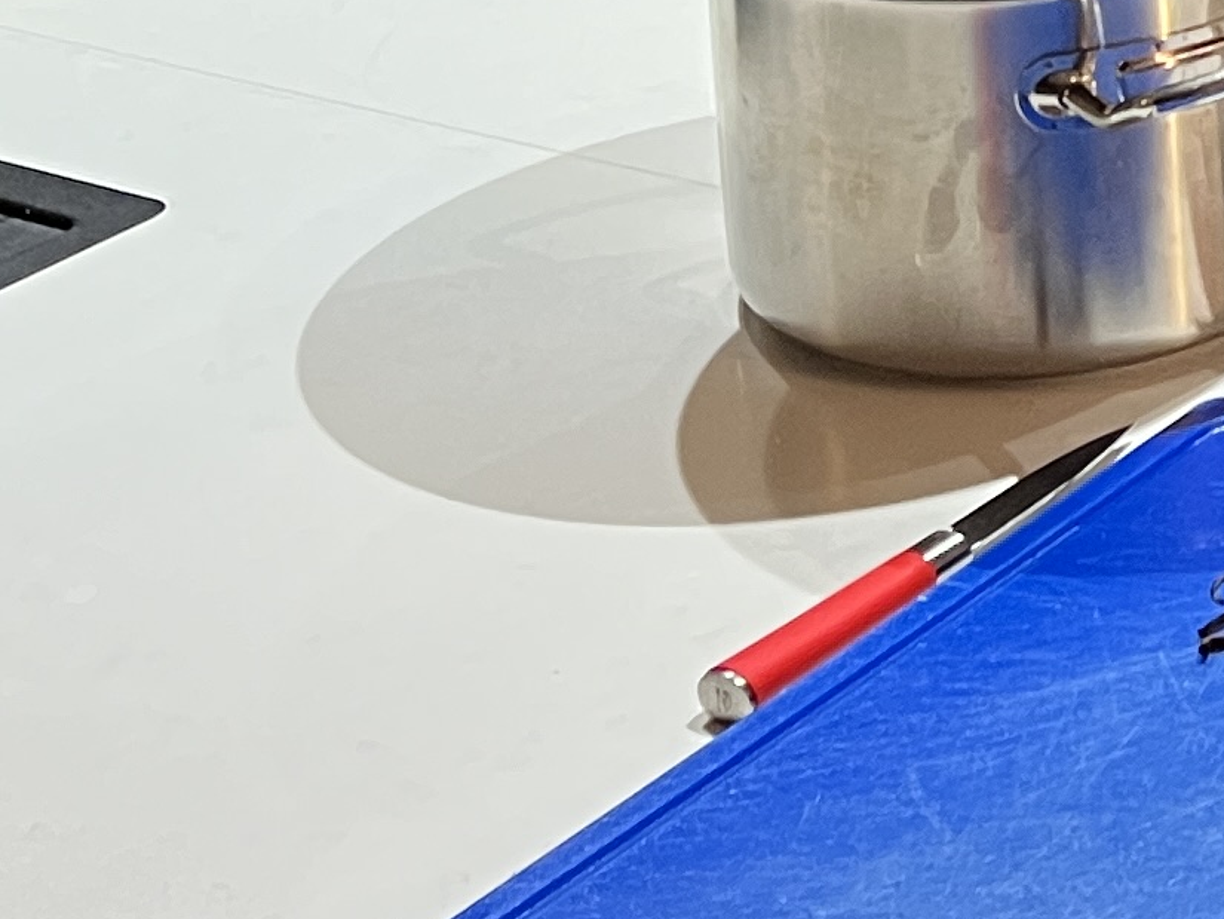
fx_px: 4491
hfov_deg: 14.6
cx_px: 1757
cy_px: -555
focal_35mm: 127
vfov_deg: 11.1
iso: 200
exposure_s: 1/50
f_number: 1.5
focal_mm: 5.7
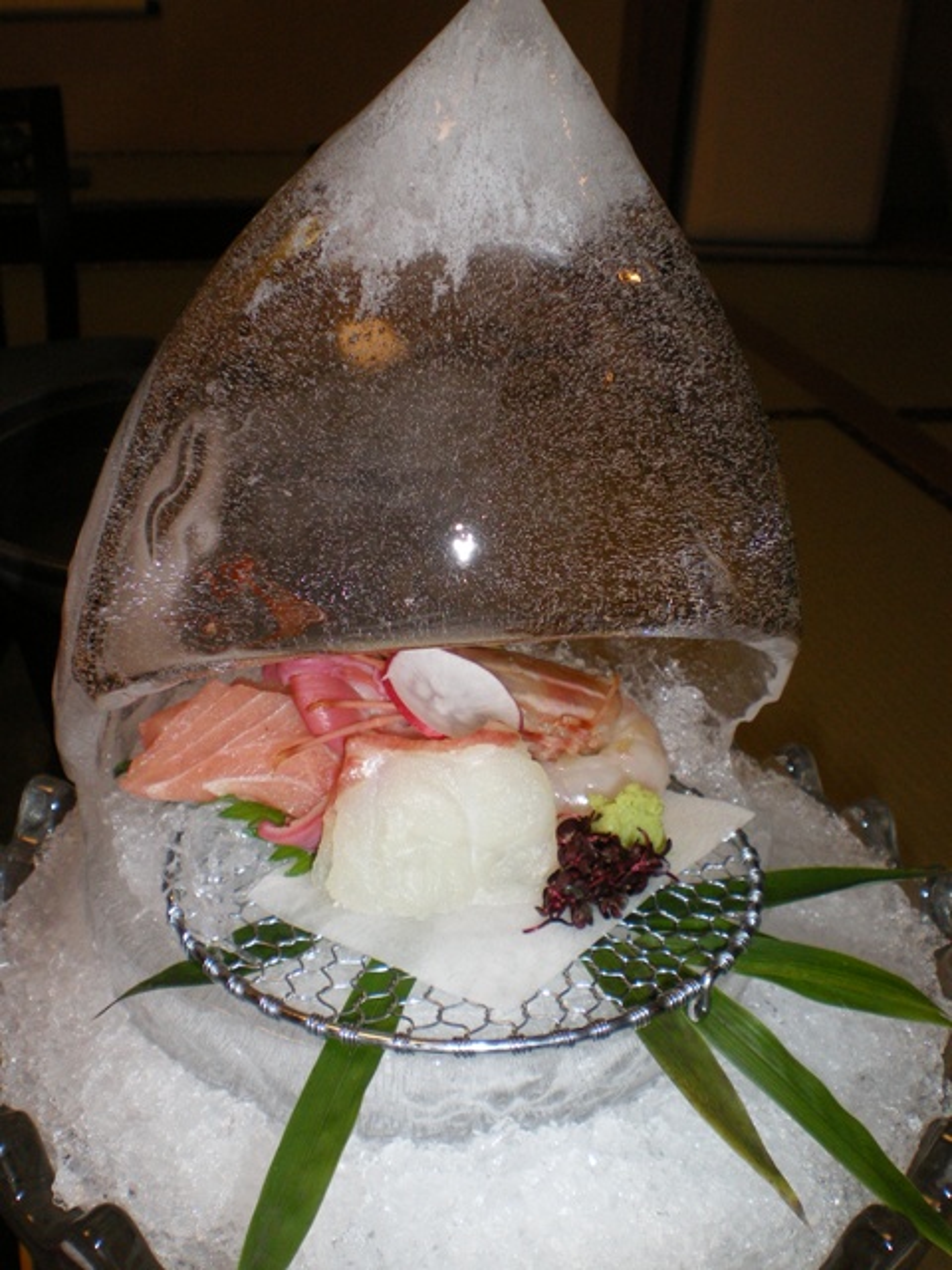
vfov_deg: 49.0
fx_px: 1393
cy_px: 635
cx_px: 476
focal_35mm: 38
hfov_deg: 37.7
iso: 250
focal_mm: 6.3
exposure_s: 1/50
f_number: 4.6
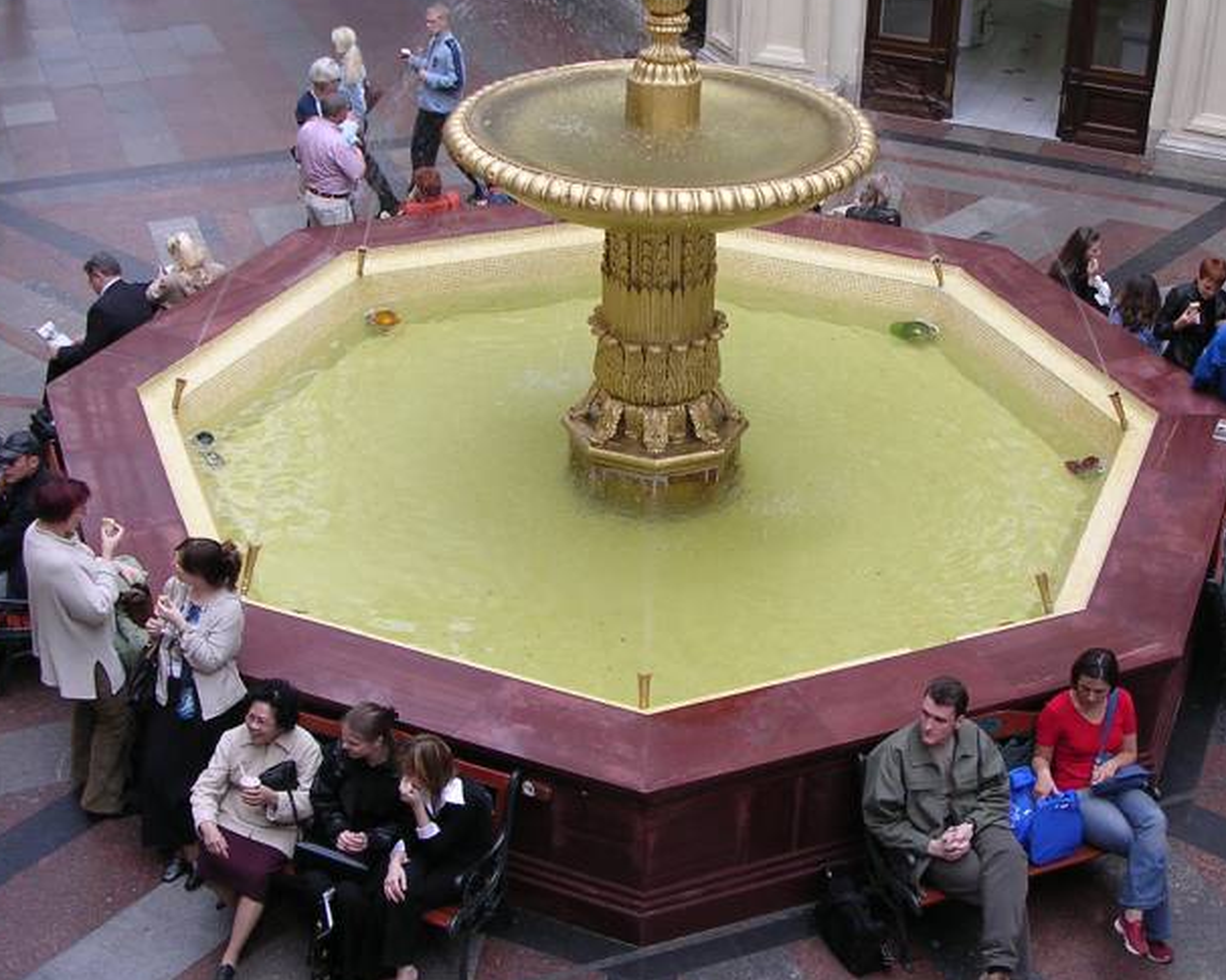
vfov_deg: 30.8
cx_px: 686
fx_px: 1777
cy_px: 478
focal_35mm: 49
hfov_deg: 38.0
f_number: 2.8
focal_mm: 5.8
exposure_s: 1/64
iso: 100
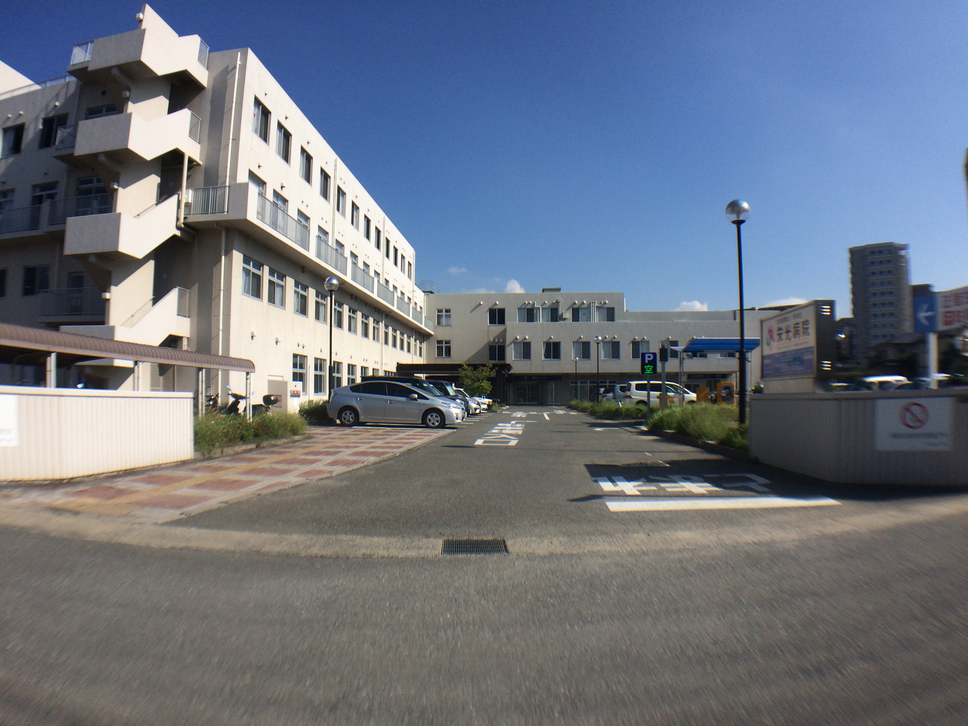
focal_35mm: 29
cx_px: 484
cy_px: 363
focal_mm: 4.15
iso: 32
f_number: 2.2
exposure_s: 1/4115
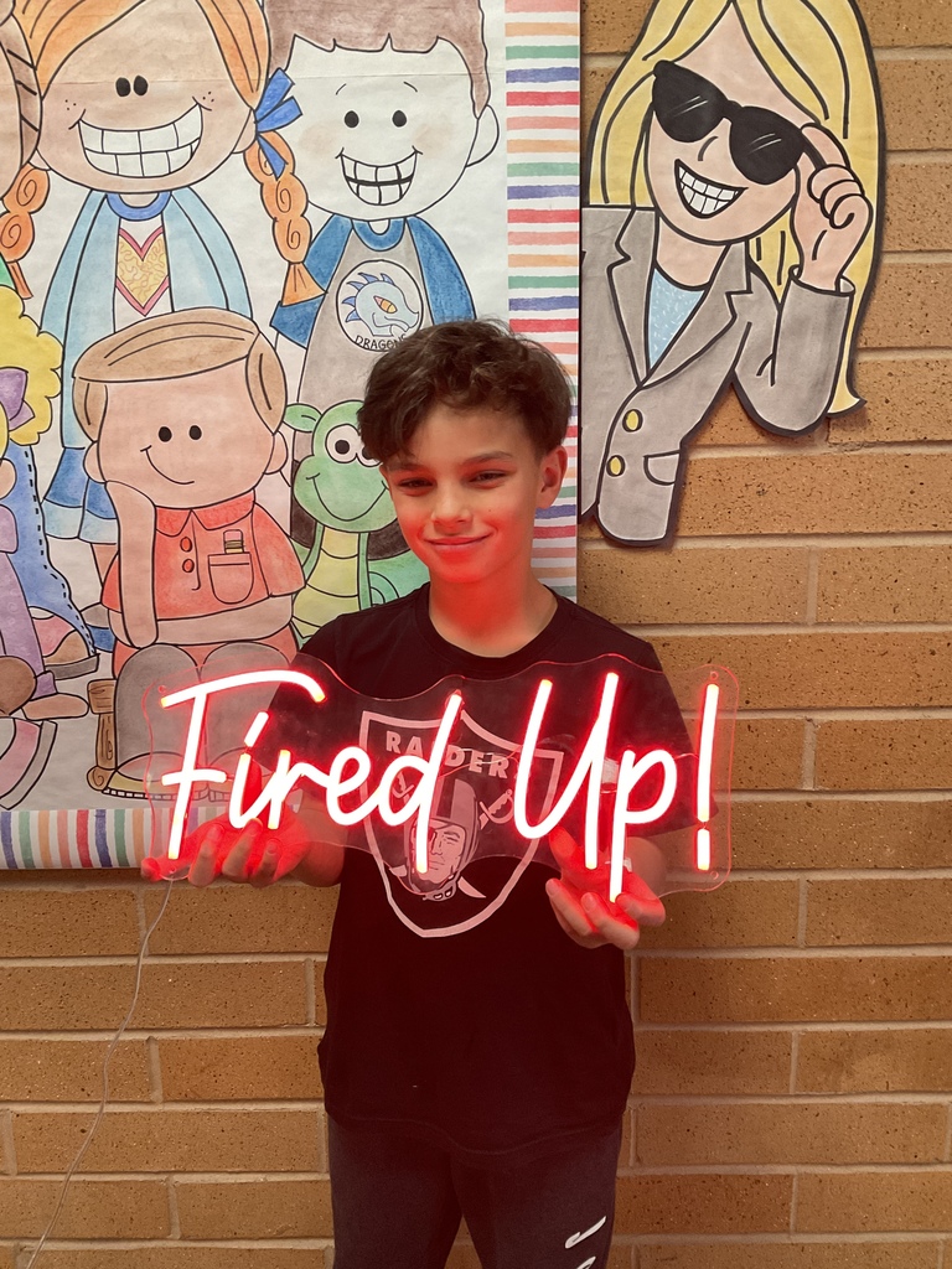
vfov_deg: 61.7
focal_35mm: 29
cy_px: 634
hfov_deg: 48.2
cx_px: 476
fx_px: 1063
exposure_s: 1/60
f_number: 1.8
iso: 160
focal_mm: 3
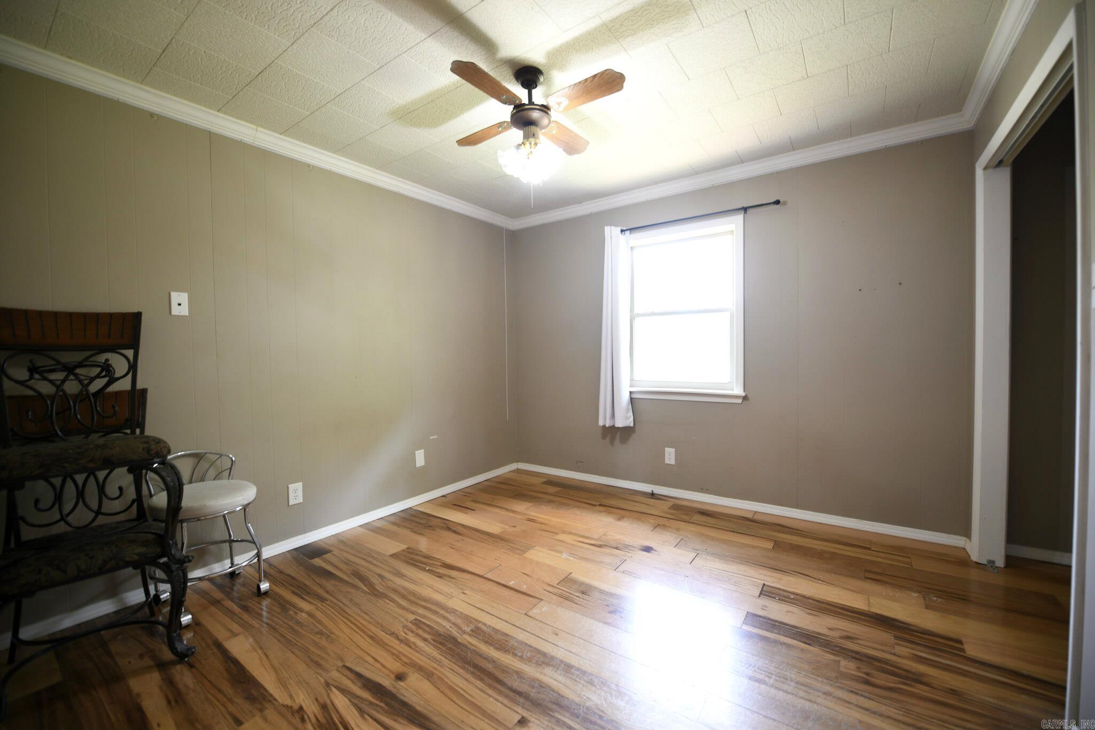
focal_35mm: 14
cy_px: 365
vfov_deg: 81.2
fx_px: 426
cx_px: 548
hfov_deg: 104.3
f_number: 2.8
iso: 280
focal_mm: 14
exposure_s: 1/15
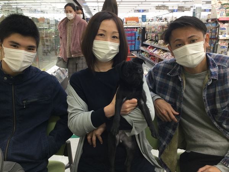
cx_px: 114
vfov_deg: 45.4
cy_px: 86
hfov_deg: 58.4
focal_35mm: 31
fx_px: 205
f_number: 2.4
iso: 64
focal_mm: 3.3
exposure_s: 1/30
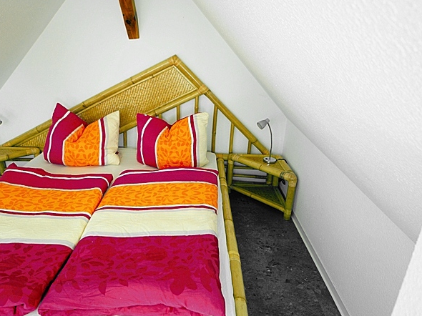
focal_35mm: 27
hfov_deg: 65.0
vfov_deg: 51.3
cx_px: 180
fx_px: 329
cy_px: 154
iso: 160
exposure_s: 1/4
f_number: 5.6
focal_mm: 16
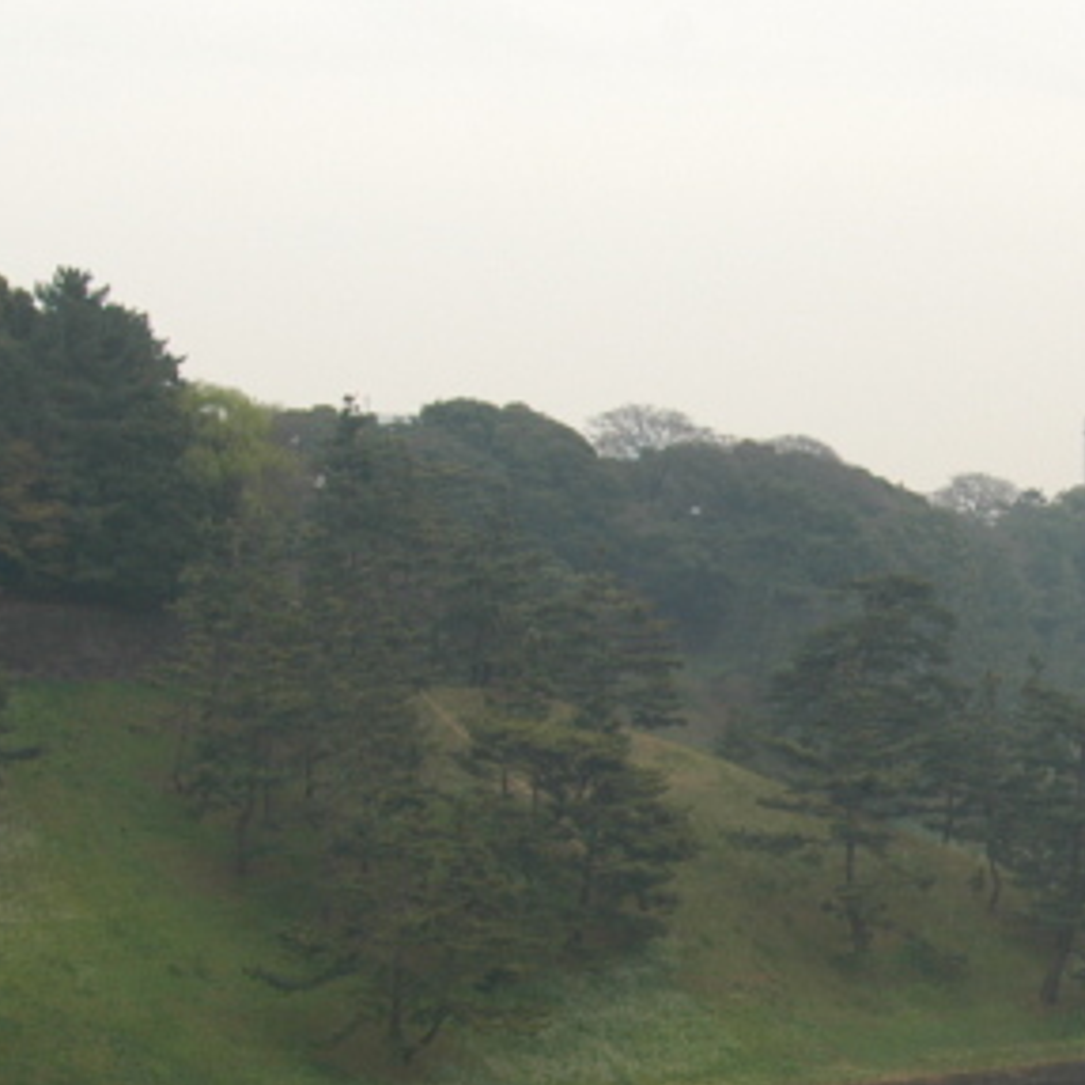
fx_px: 3865
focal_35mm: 109
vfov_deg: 15.9
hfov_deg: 15.4
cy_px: 811
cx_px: 1331
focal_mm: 24
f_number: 6.3
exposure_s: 1/160
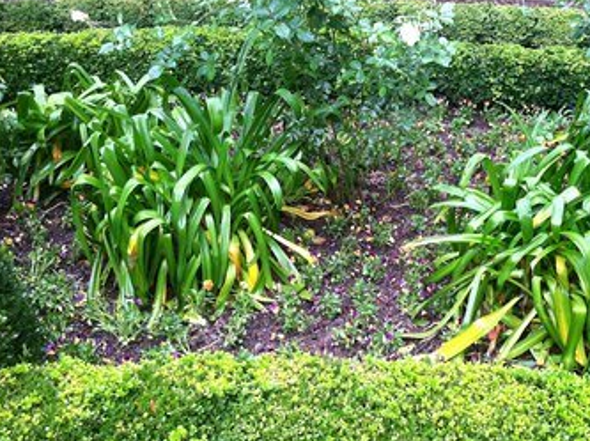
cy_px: 223
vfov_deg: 32.1
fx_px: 766
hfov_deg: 41.9
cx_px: 363
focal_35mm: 45
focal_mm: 3.85
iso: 100
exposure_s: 1/60
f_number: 2.8
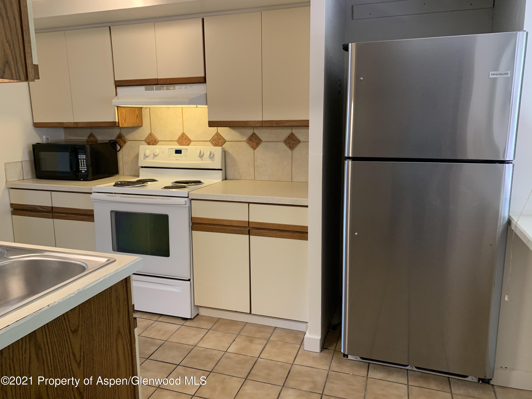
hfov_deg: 67.3
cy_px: 200
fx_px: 400
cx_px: 266
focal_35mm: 26
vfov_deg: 53.1
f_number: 1.8
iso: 160
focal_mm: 4.25
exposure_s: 1/60
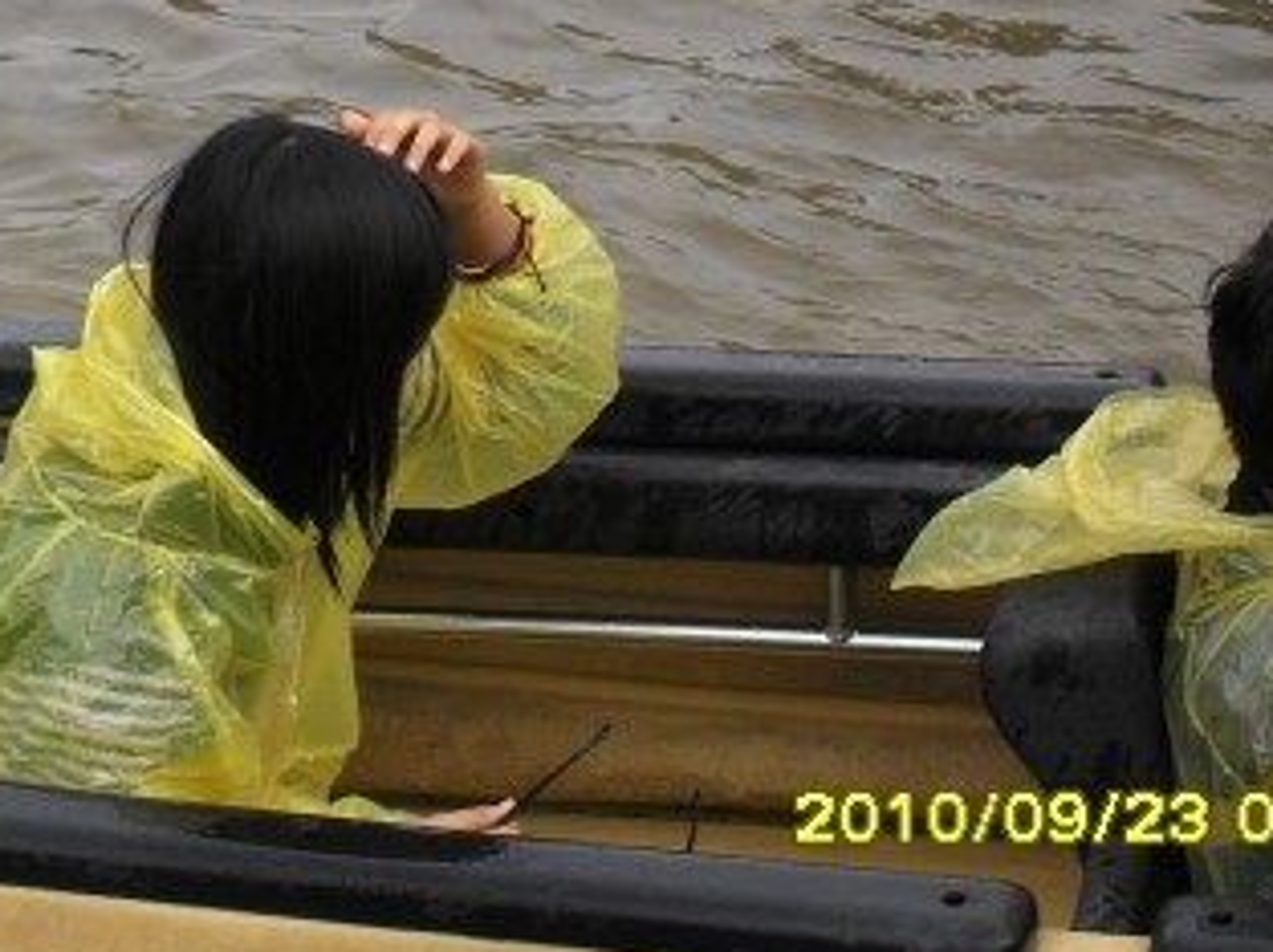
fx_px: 7898
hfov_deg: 9.2
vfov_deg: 6.9
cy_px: 28
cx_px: 374
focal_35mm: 215
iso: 100
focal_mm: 18.6
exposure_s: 1/250
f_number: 5.2
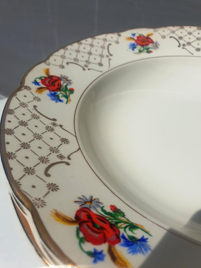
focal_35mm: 26
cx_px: 100
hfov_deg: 53.1
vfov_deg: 67.3
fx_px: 201
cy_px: 134
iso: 50
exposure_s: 1/4608
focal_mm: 4.3
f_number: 2.4
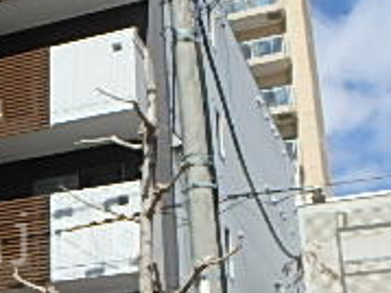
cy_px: 238
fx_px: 847
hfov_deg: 24.8
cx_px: 2
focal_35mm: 75
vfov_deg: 19.4
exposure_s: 1/640
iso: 125
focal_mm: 3.7
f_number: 6
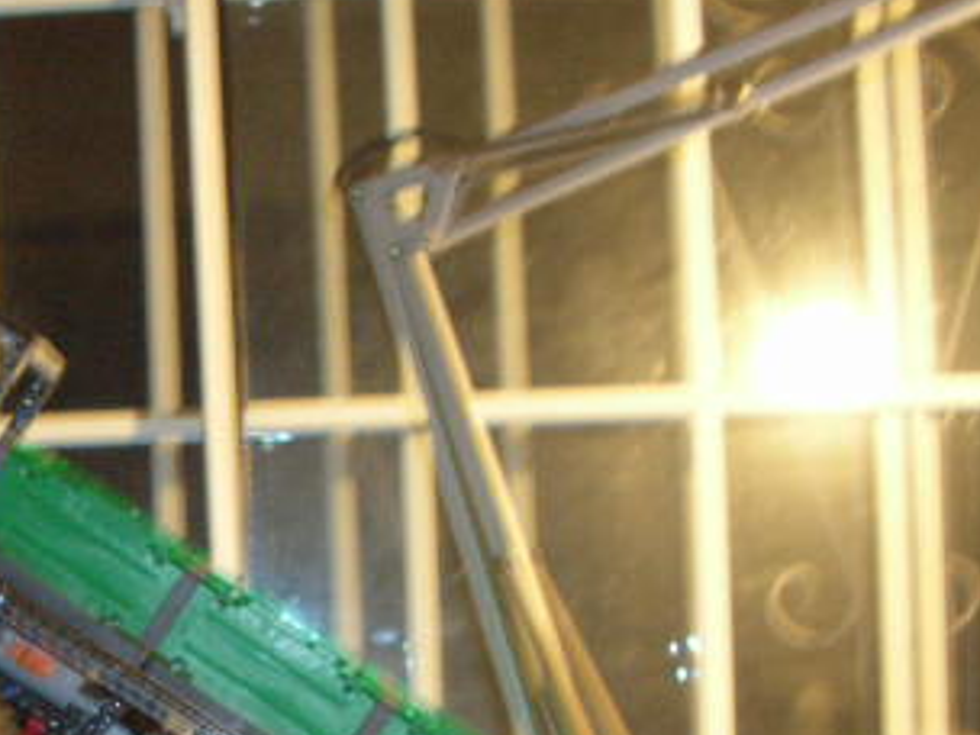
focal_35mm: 78
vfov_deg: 18.6
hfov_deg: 23.8
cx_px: -35
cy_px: 651
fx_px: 2208
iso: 200
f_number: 2.9
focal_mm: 6.2
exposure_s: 1/6.1
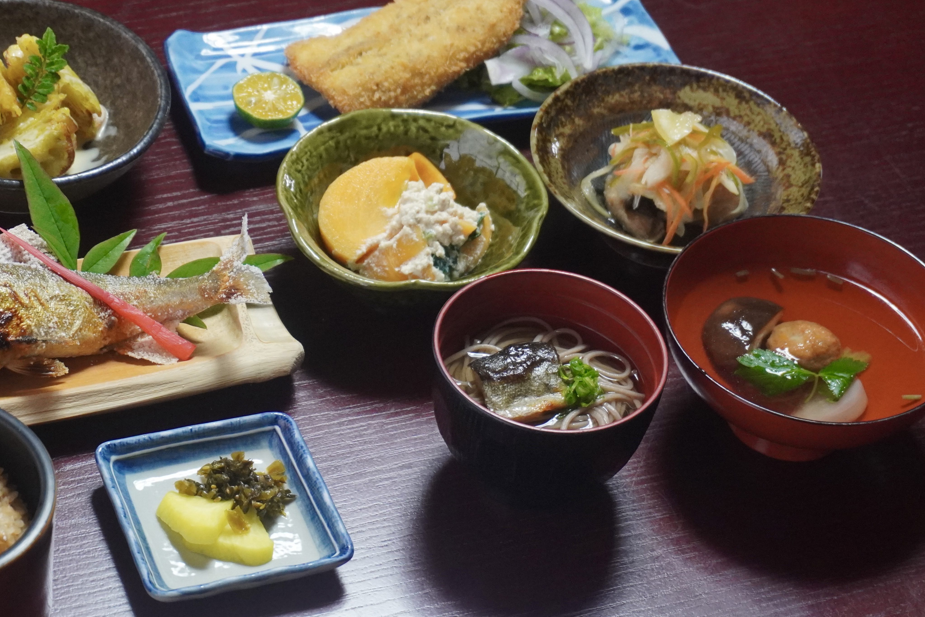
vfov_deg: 12.5
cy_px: 310
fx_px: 2826
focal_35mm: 110
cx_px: 284
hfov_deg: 18.5
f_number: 5.6
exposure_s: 1/160
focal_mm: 50
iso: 2500
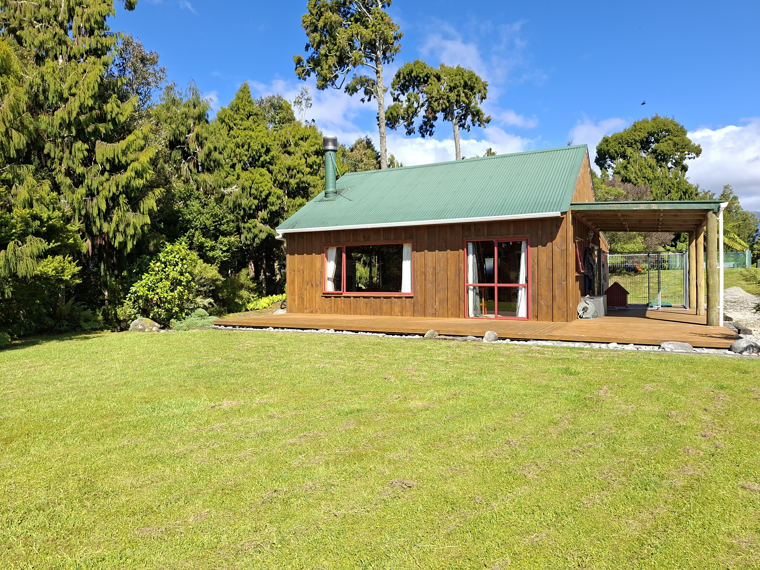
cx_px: 380
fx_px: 505
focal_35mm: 23
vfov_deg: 58.9
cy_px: 285
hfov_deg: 73.9
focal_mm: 5.54
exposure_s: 1/1279
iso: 50
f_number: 1.8
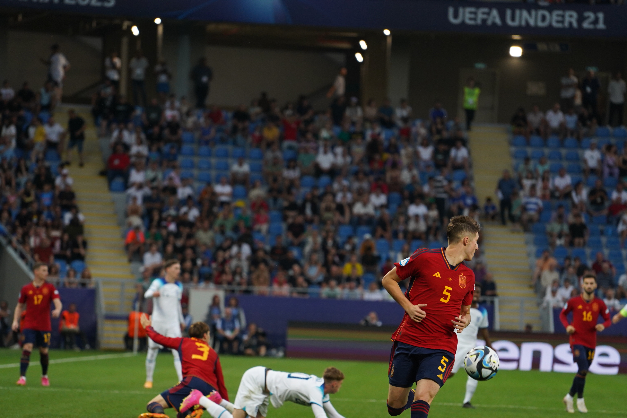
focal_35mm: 257
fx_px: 4476
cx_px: 302
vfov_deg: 5.3
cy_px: 265
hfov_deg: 8.0
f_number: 4
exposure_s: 1/1000
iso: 2000
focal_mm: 200
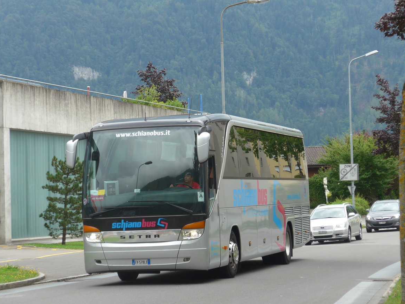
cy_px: 157
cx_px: 200
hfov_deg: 16.3
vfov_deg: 12.2
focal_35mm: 121
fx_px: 1416
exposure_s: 1/200
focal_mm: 22.9
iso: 80
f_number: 5
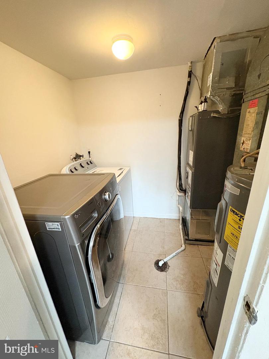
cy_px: 180
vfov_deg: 102.1
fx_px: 145
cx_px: 134
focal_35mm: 14
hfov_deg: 85.7
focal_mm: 2.22
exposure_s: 1/60
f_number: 2.2
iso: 400
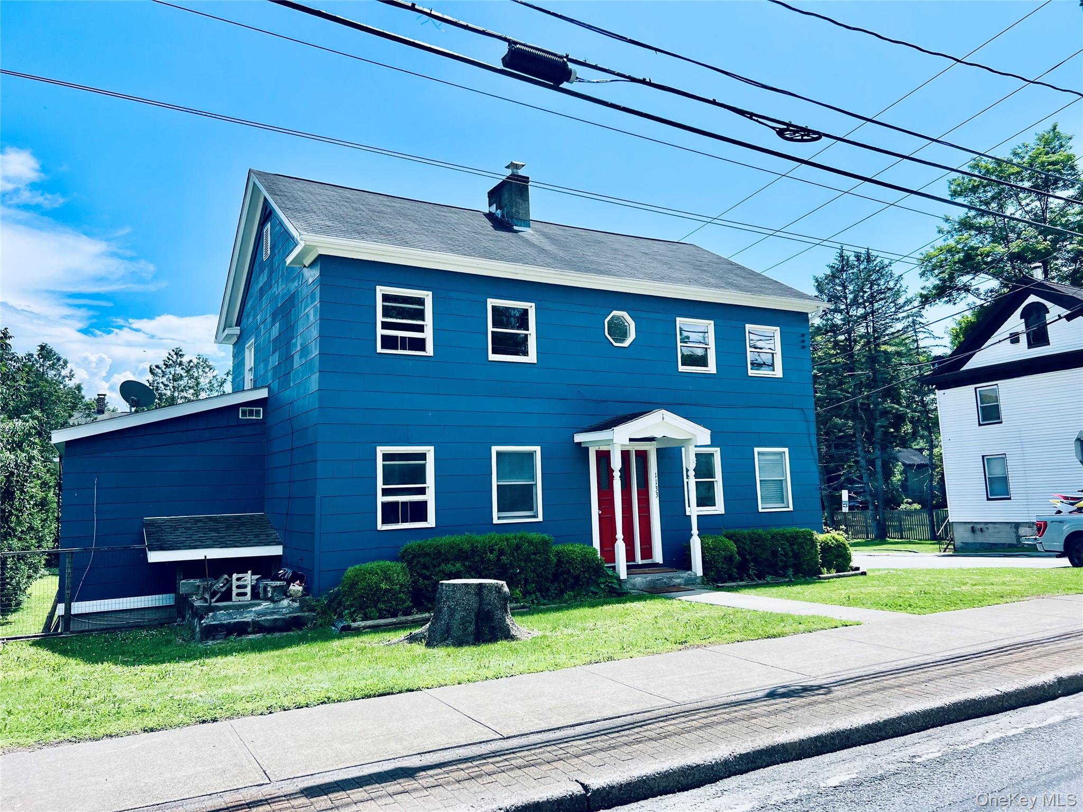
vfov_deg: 53.1
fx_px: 813
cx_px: 542
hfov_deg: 67.3
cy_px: 406
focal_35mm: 26
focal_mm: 5.7
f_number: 1.5
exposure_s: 1/4115
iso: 50
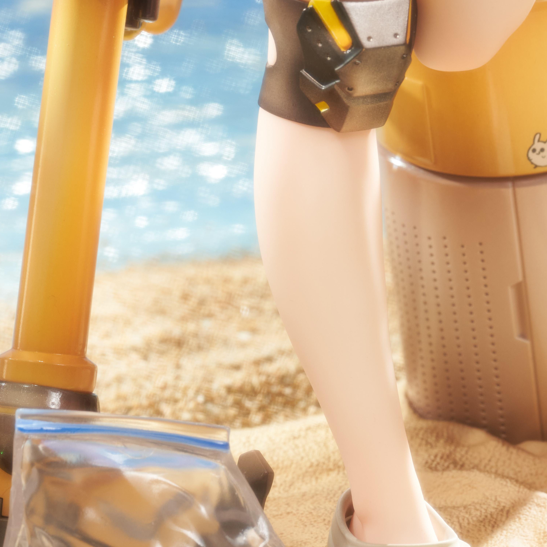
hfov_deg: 10.0
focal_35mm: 175
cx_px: 252
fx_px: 3129
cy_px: -52
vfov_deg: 9.9
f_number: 11
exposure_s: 1/6
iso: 400
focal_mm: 65
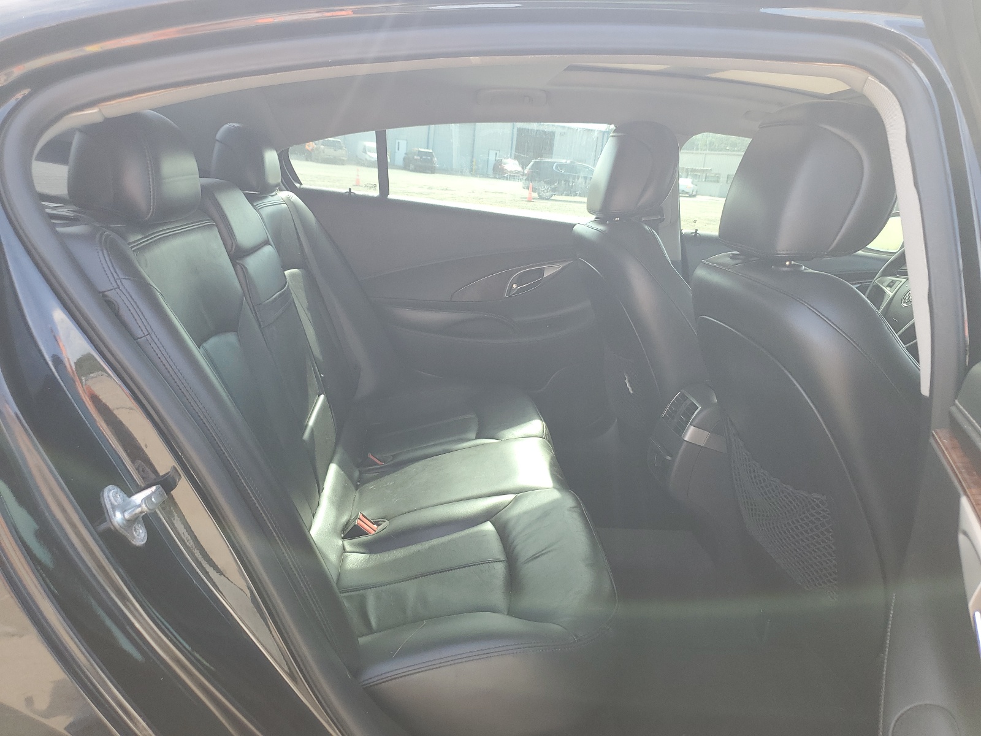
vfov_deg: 53.1
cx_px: 490
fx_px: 737
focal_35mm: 26
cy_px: 368
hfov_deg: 67.3
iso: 50
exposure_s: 1/200
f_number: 1.5
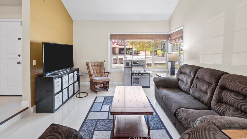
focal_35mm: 17
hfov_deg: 95.9
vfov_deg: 63.6
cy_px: 59
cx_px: 124
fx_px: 111
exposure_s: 1/4
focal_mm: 16
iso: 250
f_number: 6.7
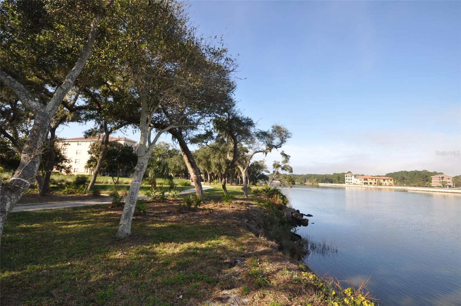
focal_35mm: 15
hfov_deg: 100.5
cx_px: 230
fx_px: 192
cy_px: 153
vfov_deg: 77.2
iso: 200
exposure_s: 1/200
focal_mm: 10
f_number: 10
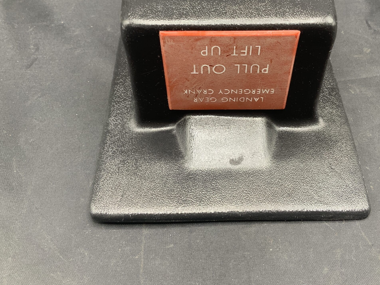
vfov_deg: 36.5
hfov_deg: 47.7
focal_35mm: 39
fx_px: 428
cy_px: 102
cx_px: 217
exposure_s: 1/60
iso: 40
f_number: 1.8
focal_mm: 3
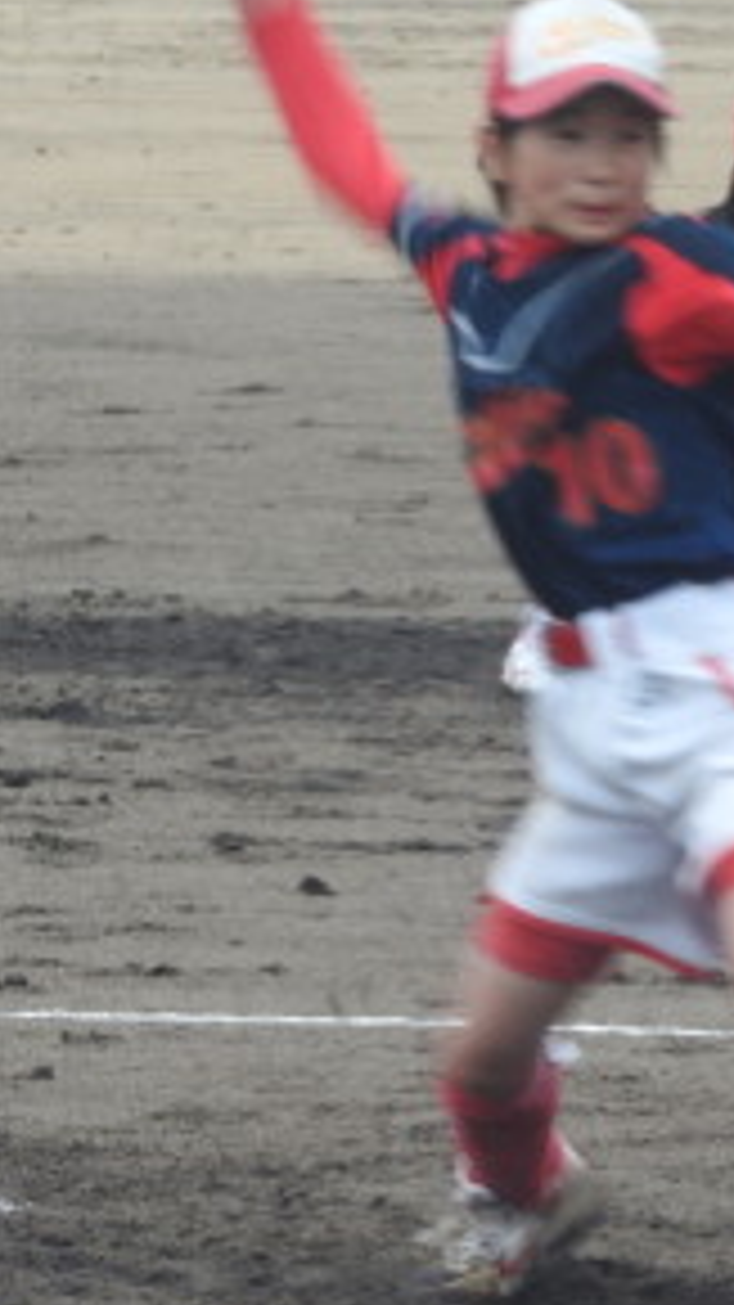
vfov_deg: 4.4
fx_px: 17172
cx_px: 518
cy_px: 508
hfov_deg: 2.4
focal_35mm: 496
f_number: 5.3
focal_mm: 39.4
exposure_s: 1/80
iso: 100
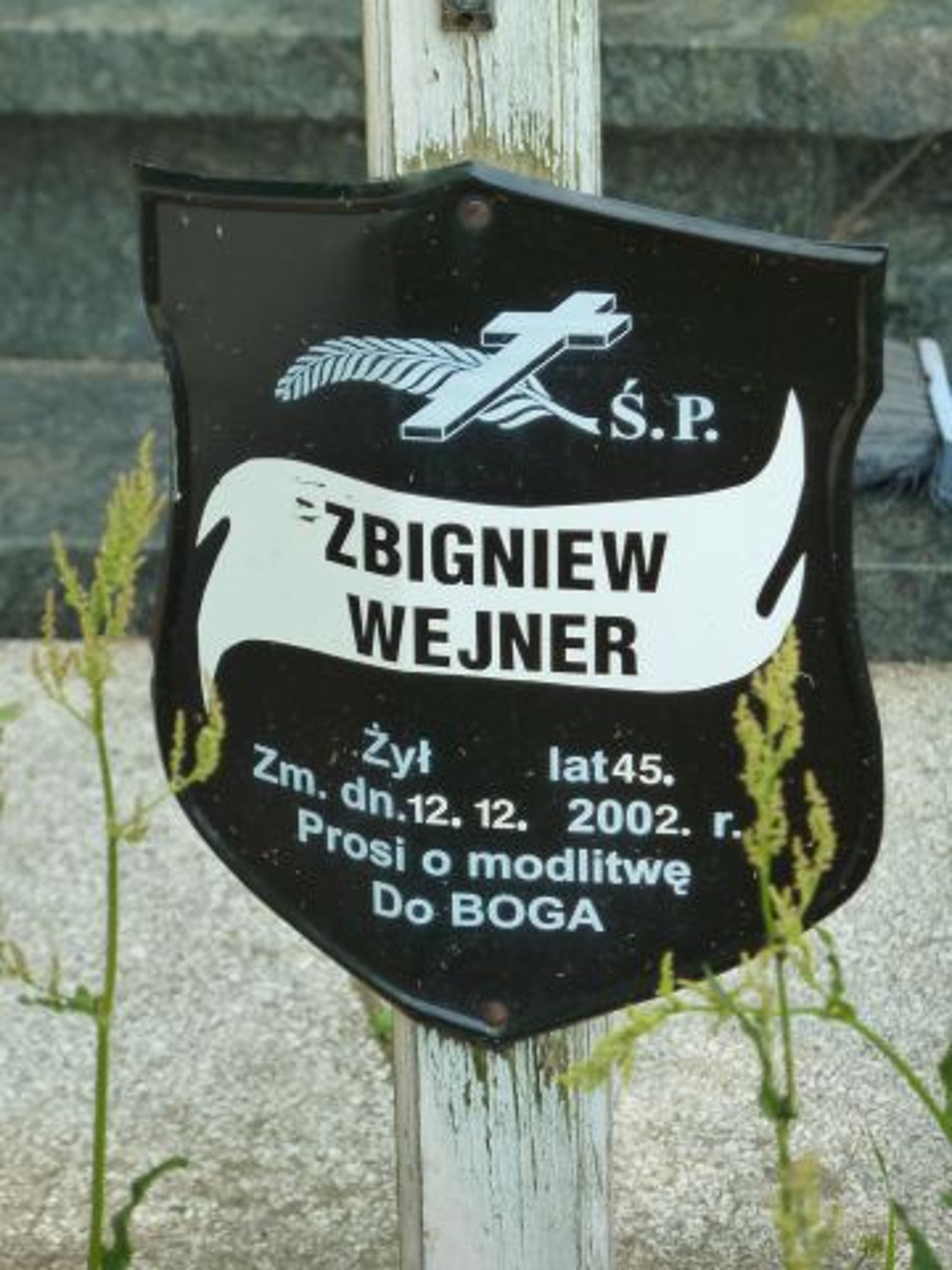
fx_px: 7700
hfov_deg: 7.1
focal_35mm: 210
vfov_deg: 9.4
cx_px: 476
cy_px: 635
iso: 200
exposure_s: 1/80
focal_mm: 34.4
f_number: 4.6
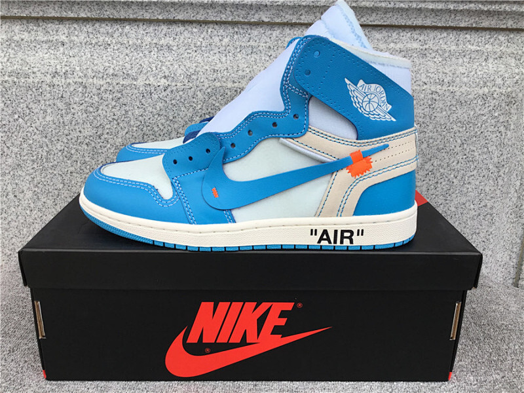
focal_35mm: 31
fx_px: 469
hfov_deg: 58.4
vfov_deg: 45.4
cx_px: 262
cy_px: 196
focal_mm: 3.3
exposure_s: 1/304
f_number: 2.4
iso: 25
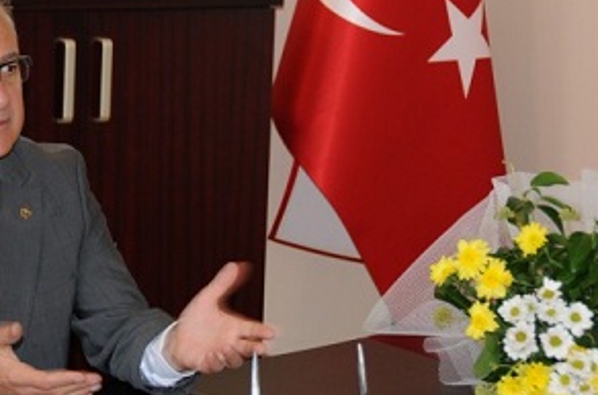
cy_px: 165
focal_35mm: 180
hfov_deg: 11.4
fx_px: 2982
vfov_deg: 7.6
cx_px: 152
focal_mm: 70
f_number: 5
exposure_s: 1/60
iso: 500
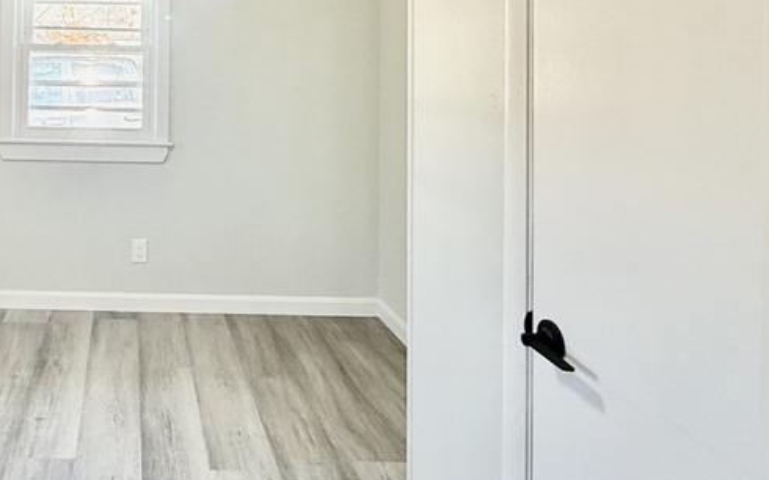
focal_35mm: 31
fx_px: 650
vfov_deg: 37.9
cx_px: 137
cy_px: 49
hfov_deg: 56.1
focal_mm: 2.22
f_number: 2.2
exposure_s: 1/120
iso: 200
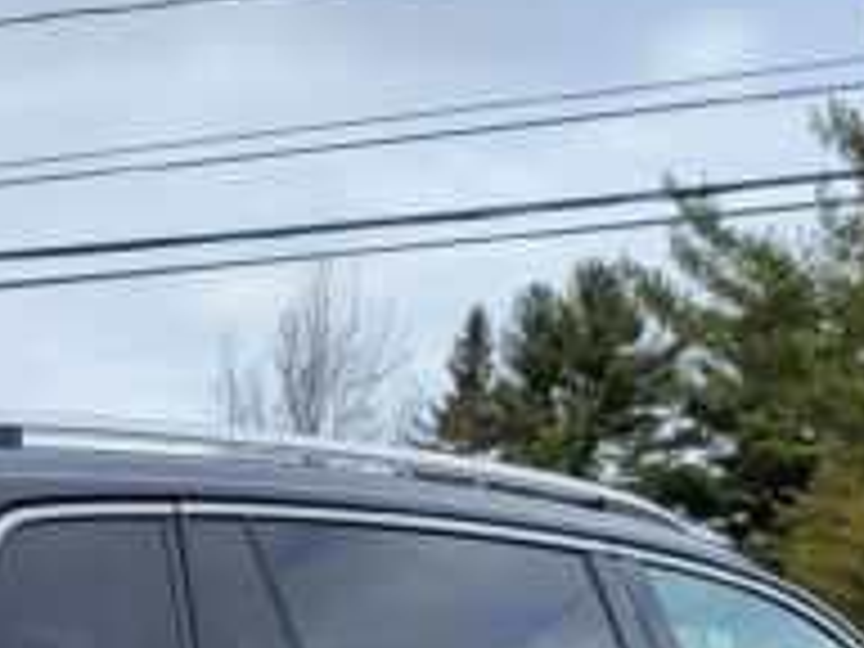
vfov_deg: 12.8
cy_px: 1064
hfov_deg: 17.9
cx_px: 50
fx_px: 2696
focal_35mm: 108
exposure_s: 1/409
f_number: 1.8
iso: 40
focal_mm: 5.4
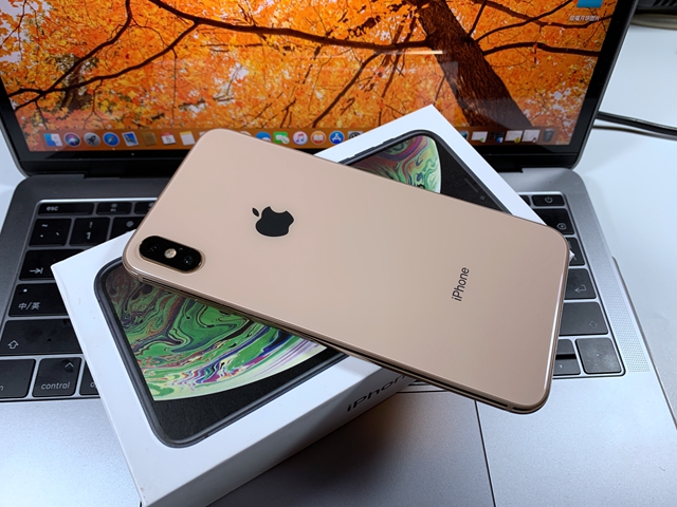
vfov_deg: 53.1
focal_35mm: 26
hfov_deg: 67.3
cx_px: 338
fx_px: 508
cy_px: 254
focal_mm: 4.25
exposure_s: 1/122
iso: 32
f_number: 1.8
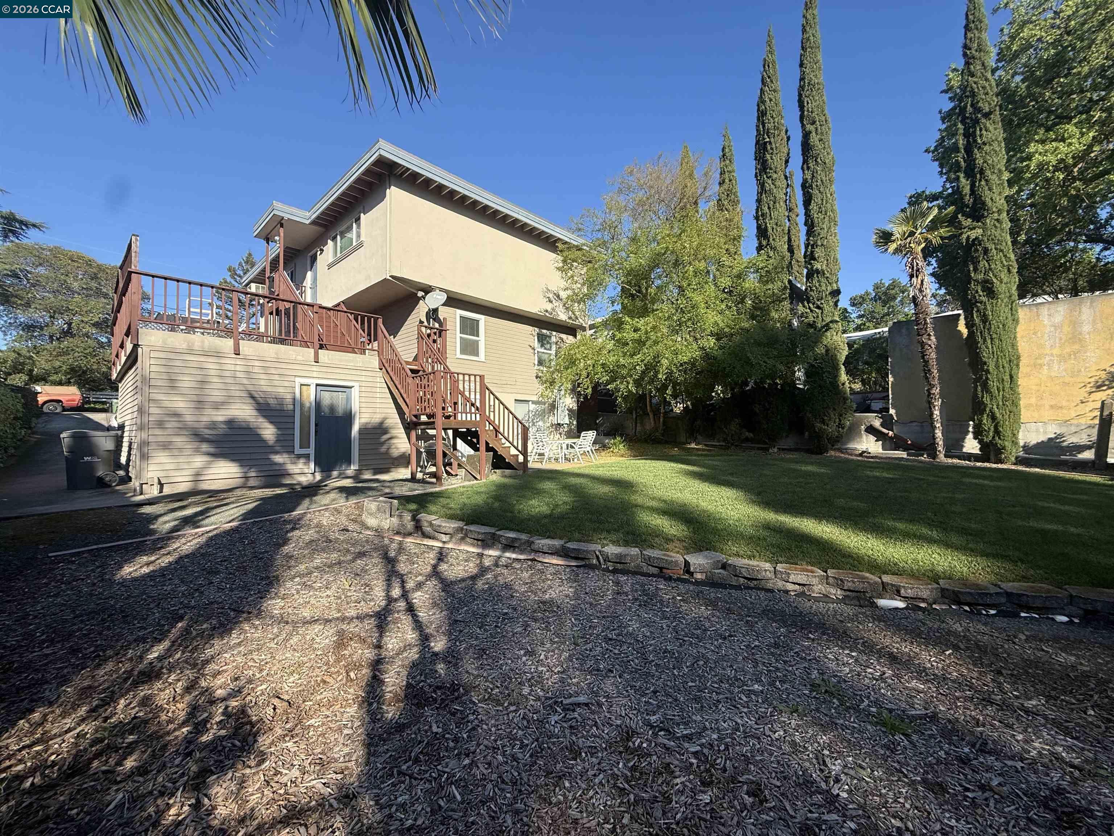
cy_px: 418
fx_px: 451
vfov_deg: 85.7
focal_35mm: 14
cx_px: 557
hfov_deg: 102.1
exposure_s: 1/1285
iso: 50
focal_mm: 2.22
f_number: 2.2
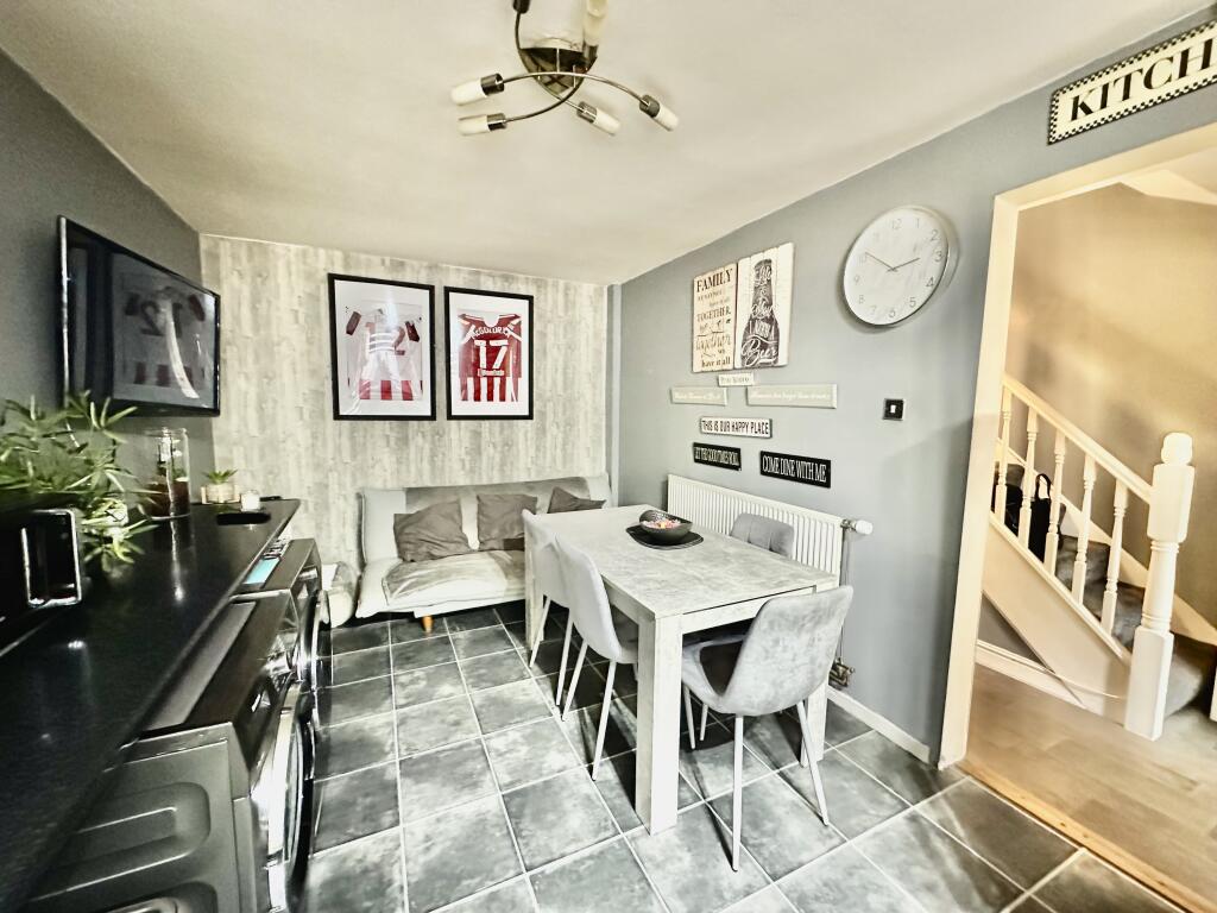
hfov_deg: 102.1
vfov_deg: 85.7
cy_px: 456
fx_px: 492
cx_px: 608
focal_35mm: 14
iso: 1250
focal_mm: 2.22
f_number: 2.2
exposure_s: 1/50
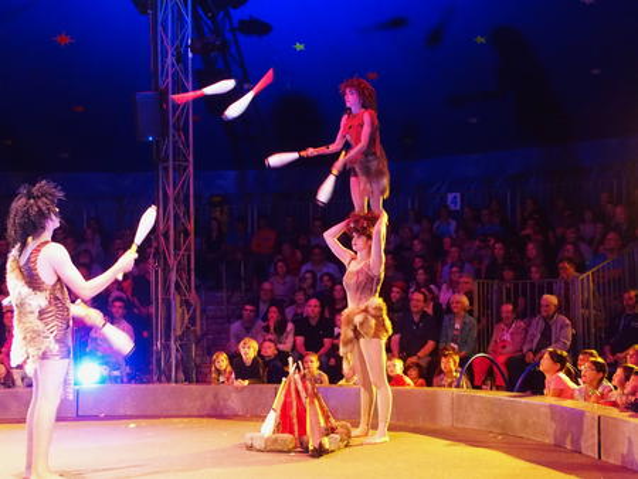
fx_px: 922
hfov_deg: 38.2
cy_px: 240
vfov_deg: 29.1
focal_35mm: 50
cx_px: 319
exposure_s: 1/50
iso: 1600
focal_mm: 10.8
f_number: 2.8
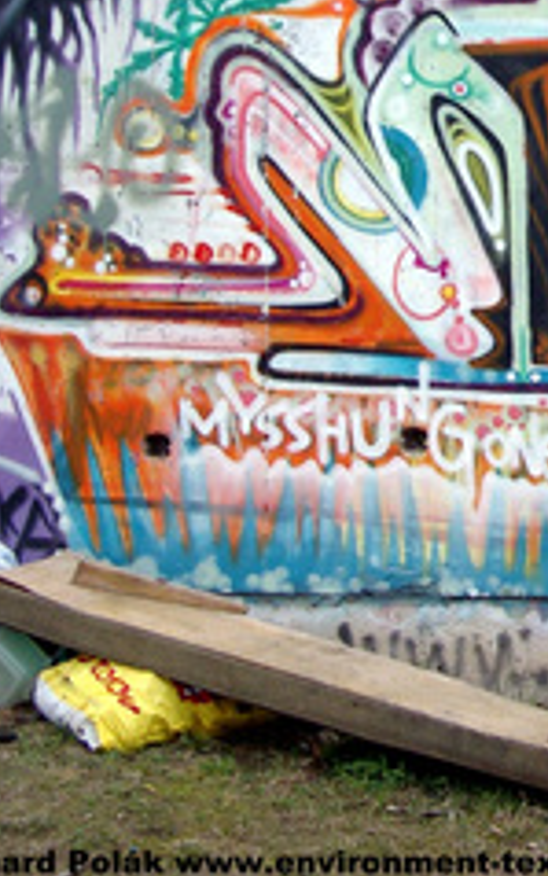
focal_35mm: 122
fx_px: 2912
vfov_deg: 16.9
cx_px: 864
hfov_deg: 10.3
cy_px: 138
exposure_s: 1/640
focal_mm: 10.2
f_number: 3
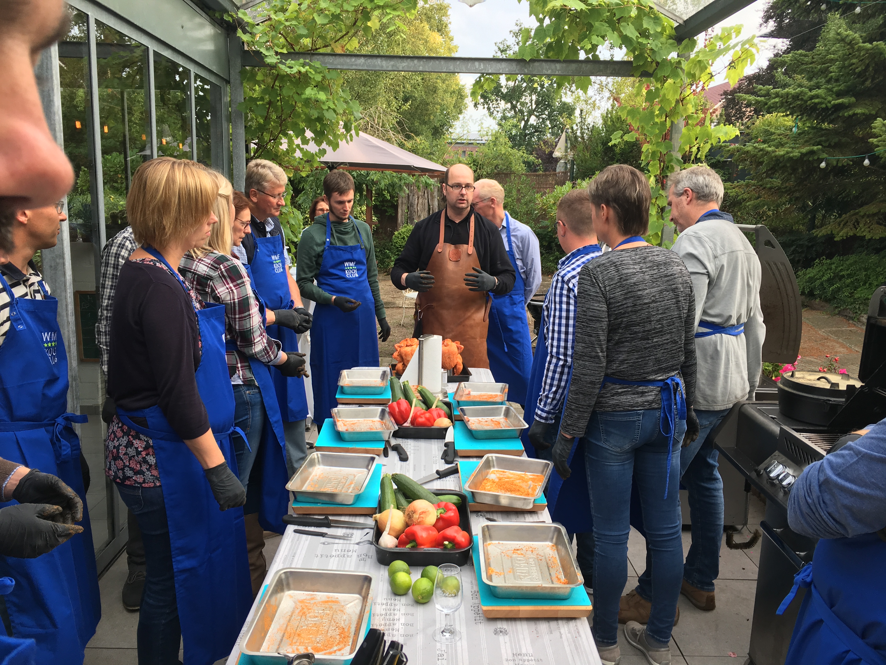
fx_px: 742
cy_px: 332
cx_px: 443
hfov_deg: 61.7
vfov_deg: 48.2
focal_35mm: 29
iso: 25
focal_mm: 4.15
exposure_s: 1/109
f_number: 2.2
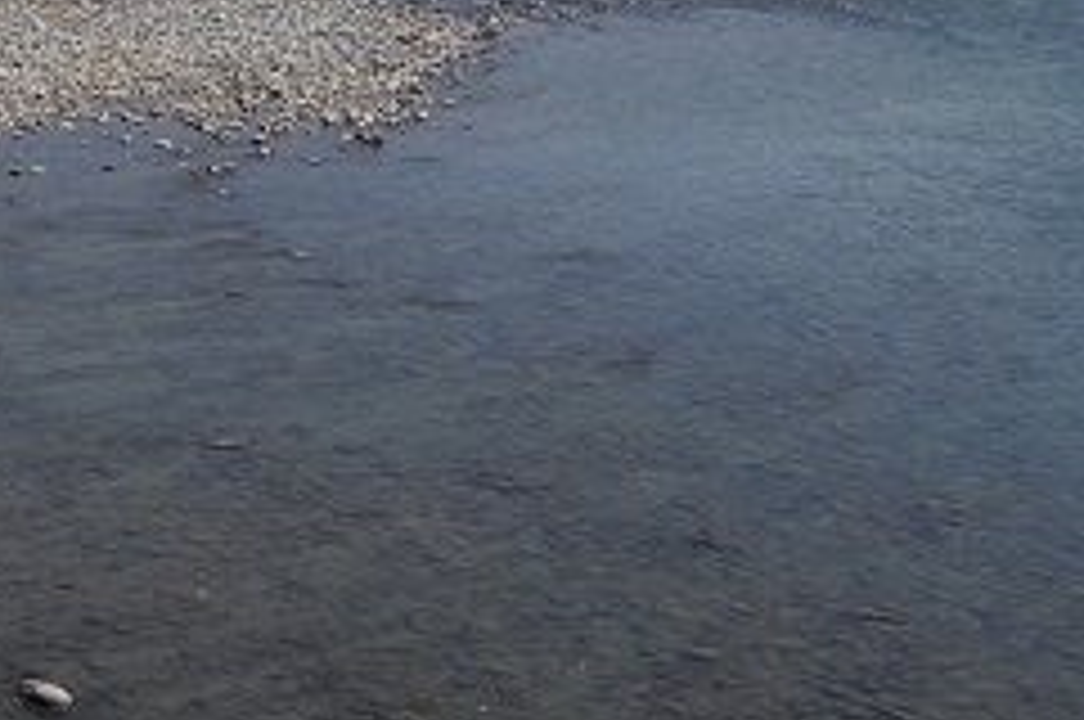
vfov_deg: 19.0
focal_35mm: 65
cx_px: -243
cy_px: -290
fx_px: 1944
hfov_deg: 27.2
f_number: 9
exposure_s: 1/800
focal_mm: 13
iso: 200
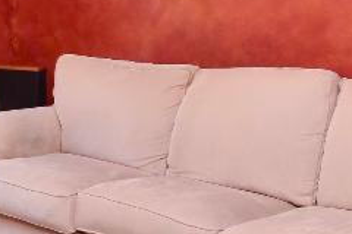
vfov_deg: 18.5
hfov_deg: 25.4
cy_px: 13
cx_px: -63
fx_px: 704
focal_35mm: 72
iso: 400
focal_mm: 10
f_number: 5.6
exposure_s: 1/100
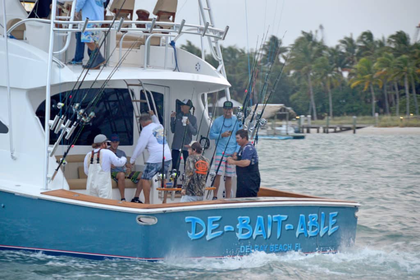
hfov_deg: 12.2
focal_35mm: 168
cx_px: 210
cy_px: 140
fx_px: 1958
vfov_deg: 8.2
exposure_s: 1/60
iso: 800
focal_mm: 112
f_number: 5.3
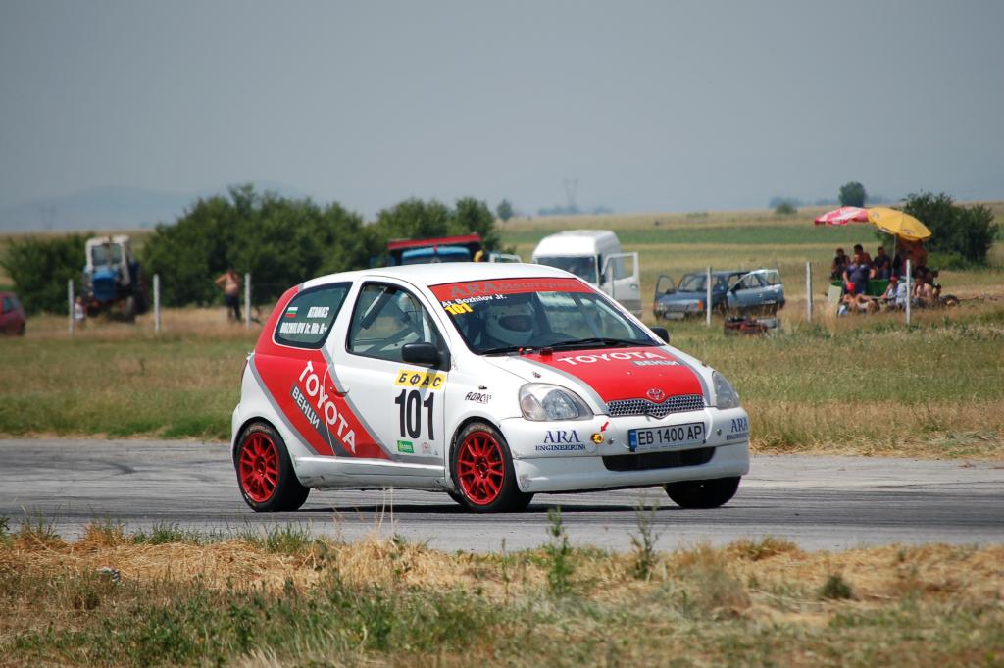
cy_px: 334
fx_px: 8360
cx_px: 502
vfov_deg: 4.6
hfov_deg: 6.9
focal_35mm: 300
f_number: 5.6
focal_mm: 200
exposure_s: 1/1250
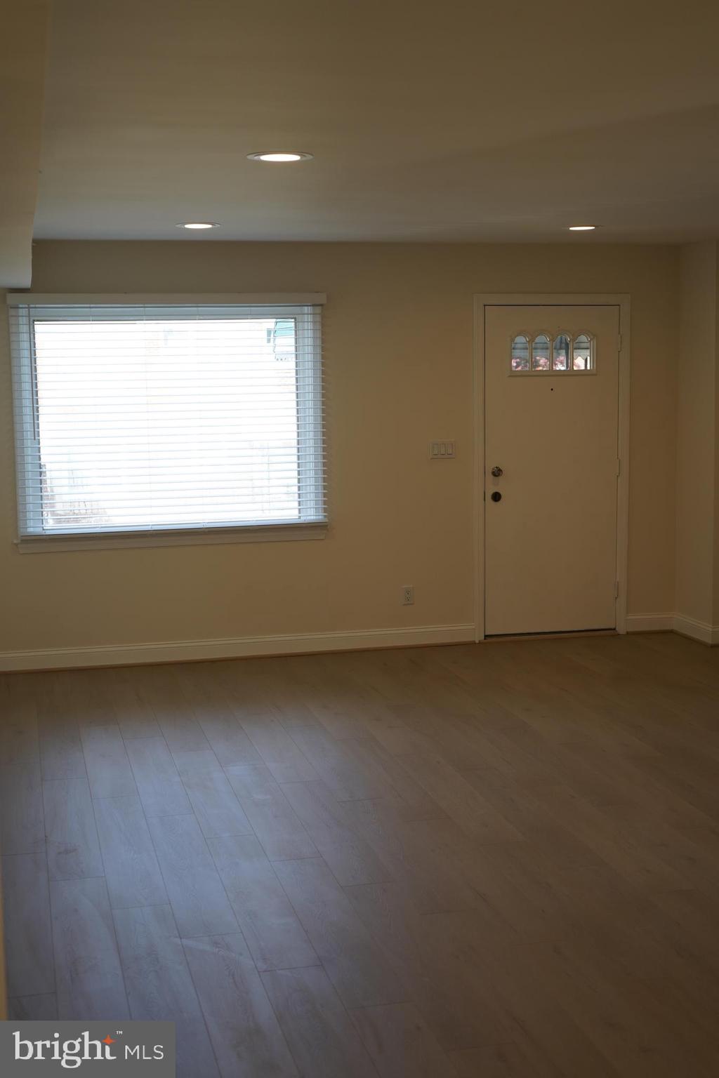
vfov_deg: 43.6
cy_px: 539
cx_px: 360
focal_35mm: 45
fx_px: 1348
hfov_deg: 29.9
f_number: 4.5
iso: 250
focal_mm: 45
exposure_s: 1/160
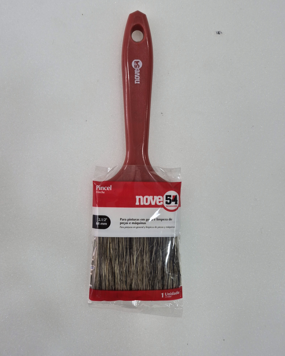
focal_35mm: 24
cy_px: 172
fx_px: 253
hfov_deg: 58.8
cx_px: 142
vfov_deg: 70.3
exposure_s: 1/180
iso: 160
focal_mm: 5.4
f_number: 1.8
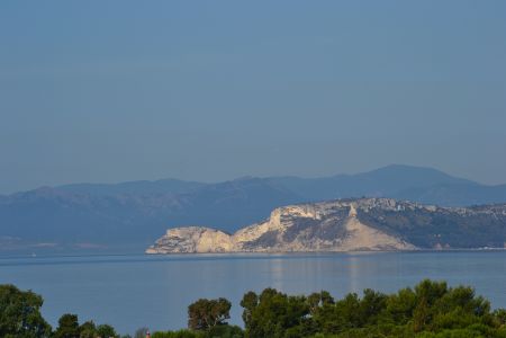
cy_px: 169
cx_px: 253
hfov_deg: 9.1
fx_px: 3162
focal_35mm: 225
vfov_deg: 6.1
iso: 160
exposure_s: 1/500
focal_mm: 150
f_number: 11
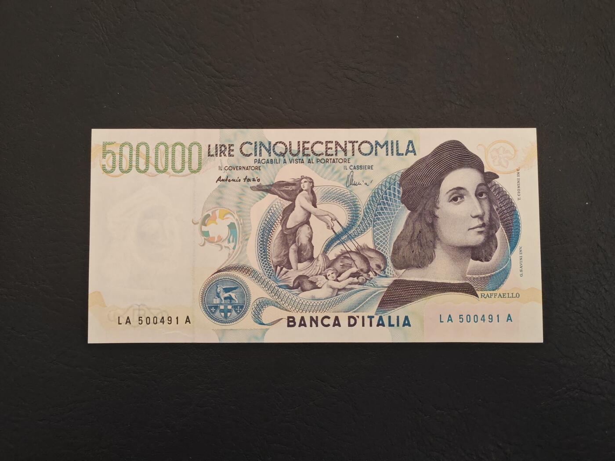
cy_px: 230
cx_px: 308
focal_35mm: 25
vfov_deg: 54.9
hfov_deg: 69.4
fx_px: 444
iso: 500
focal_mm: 5.3
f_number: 1.9
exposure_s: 1/100
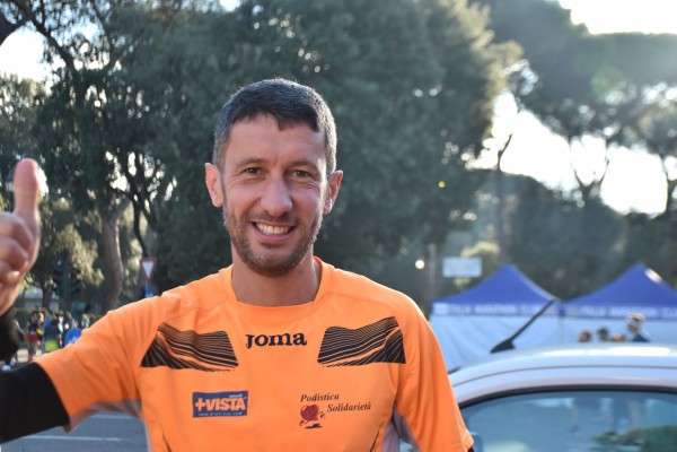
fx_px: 1185
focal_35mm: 63
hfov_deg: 31.9
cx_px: 338
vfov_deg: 21.6
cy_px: 226
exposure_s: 1/800
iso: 720
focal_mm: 42
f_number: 4.5
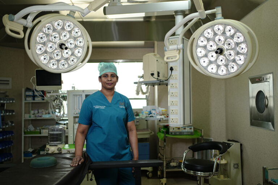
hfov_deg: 54.4
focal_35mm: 35
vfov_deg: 37.9
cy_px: 92
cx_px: 139
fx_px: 270
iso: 400
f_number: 1.8
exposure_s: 1/320
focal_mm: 35
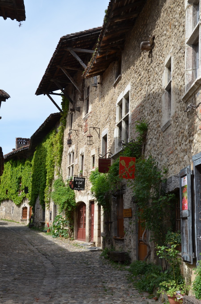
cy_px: 152
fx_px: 404
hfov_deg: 28.0
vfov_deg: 41.2
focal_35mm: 48
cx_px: 100
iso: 140
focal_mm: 32
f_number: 8
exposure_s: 1/250
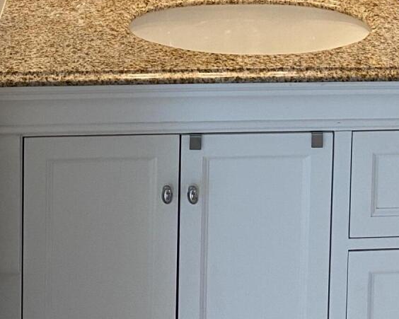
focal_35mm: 90
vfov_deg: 15.0
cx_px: 214
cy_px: -241
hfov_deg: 21.3
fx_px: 1063
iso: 100
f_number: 1.8
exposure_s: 1/60
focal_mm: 4.25
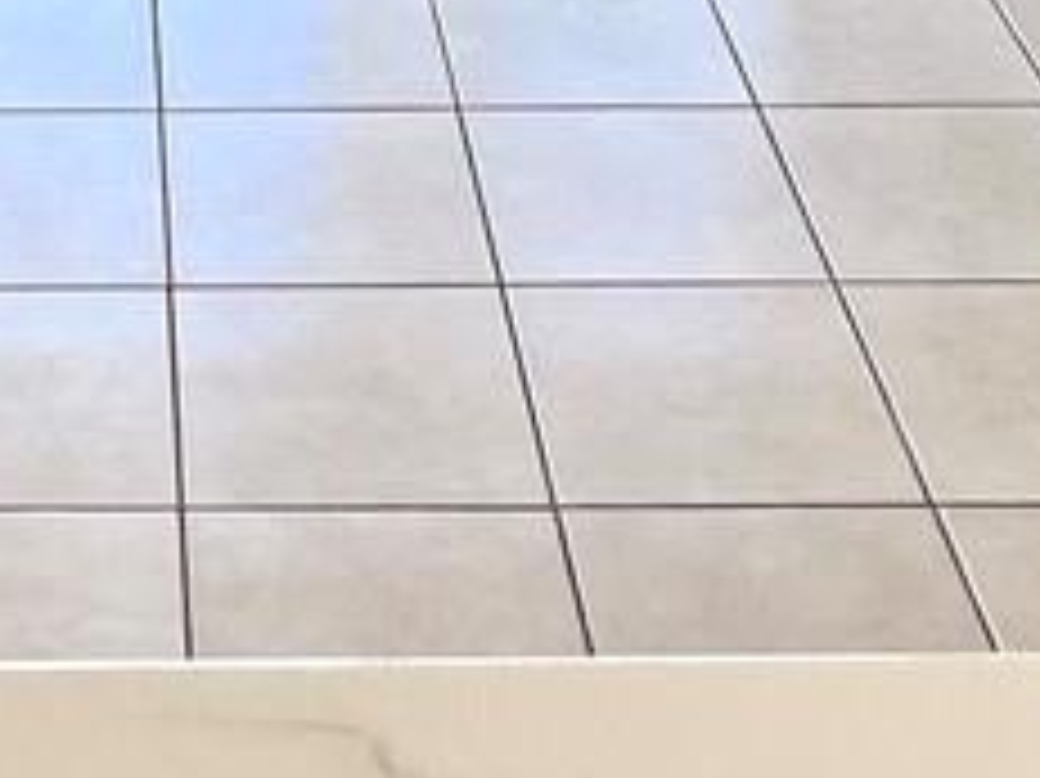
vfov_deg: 13.7
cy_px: -827
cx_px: 18
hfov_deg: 21.1
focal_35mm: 90
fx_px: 2703
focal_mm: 1.57
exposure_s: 1/120
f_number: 1.8
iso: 50
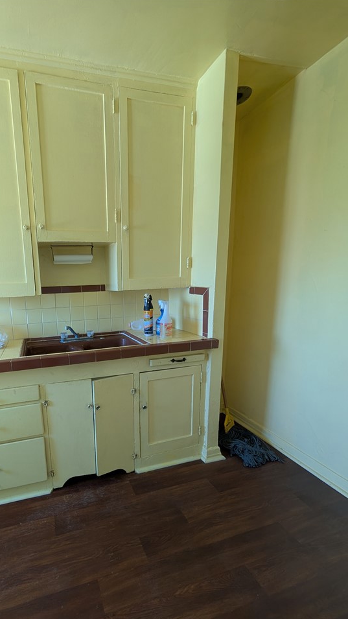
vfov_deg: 106.7
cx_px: 100
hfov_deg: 70.7
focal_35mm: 14
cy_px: 328
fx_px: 230
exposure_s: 1/33.1
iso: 52
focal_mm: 2.02
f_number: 1.7
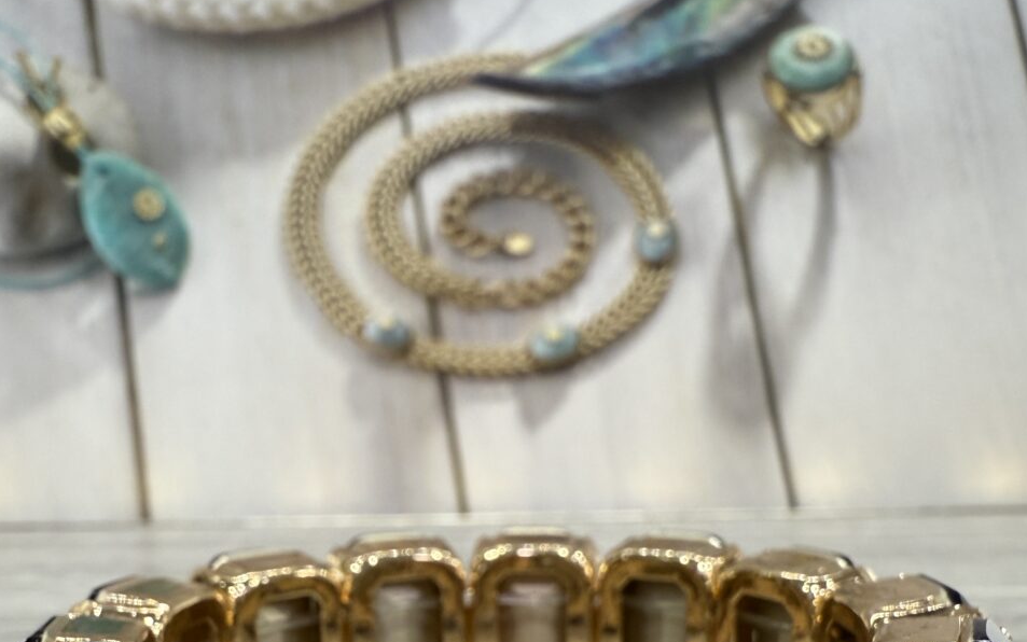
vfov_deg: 27.9
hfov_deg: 48.2
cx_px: 496
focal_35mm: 41
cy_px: 744
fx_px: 1148
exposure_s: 1/100
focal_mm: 2.22
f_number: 2.2
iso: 200
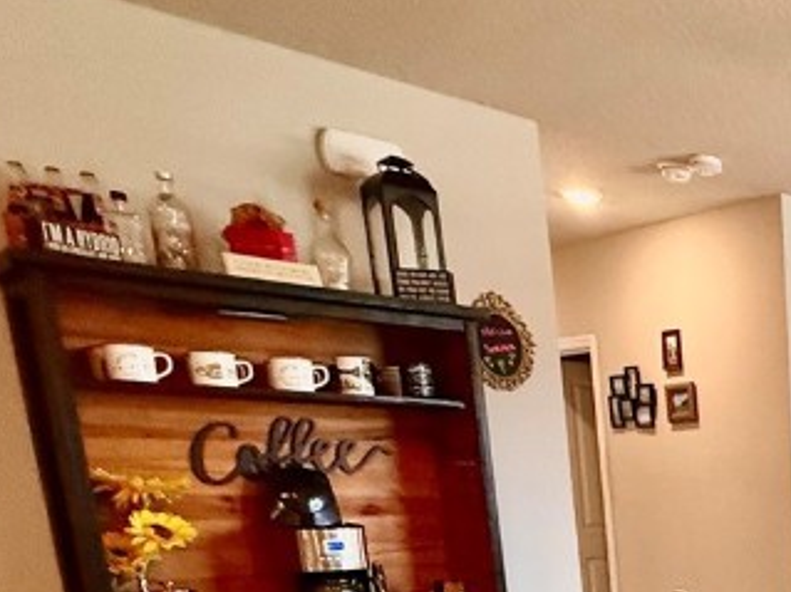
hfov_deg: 29.7
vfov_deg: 28.4
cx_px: 1118
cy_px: 694
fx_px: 1028
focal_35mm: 45
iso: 400
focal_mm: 2.22
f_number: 2.2
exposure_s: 1/120
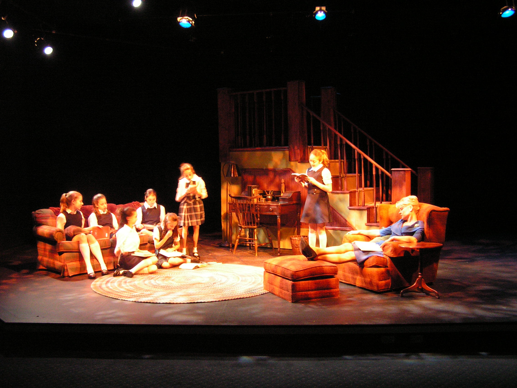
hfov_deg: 49.0
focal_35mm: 38
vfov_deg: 37.7
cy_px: 194
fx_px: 568
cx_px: 258
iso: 200
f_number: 2.8
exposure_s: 1/5
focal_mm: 6.3
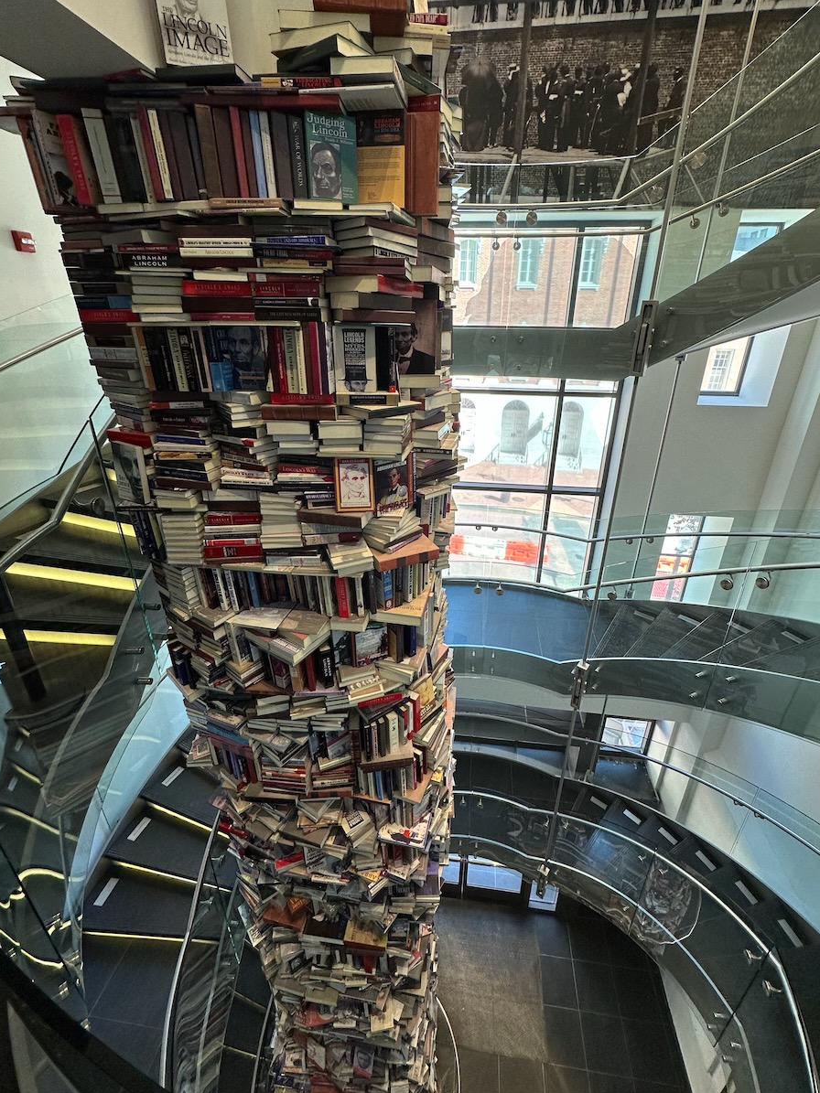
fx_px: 474
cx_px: 425
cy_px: 510
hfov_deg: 81.7
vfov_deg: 98.0
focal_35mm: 15
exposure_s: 1/120
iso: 100
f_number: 2.2
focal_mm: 2.22
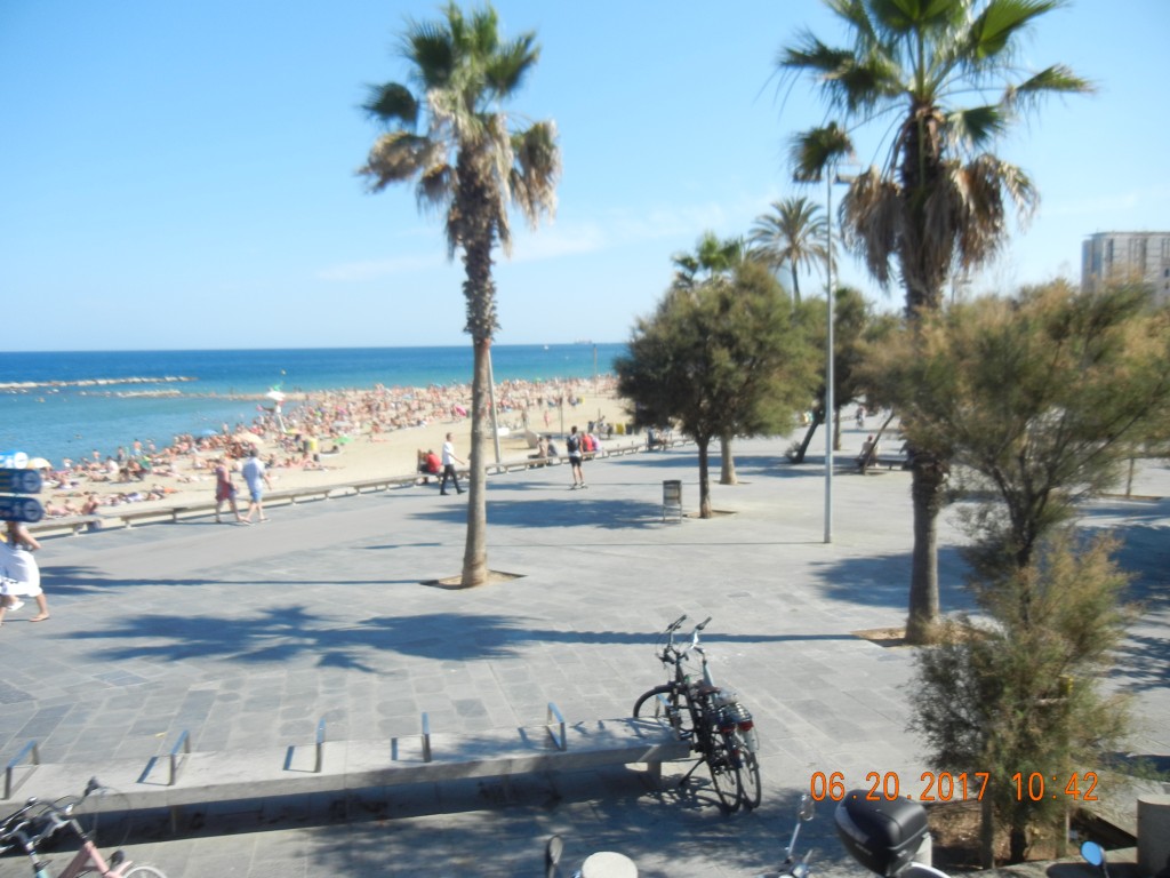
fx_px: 1014
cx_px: 585
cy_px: 439
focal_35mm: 30
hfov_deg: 60.0
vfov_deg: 46.8
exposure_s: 1/246
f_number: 7
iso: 160
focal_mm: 5.4
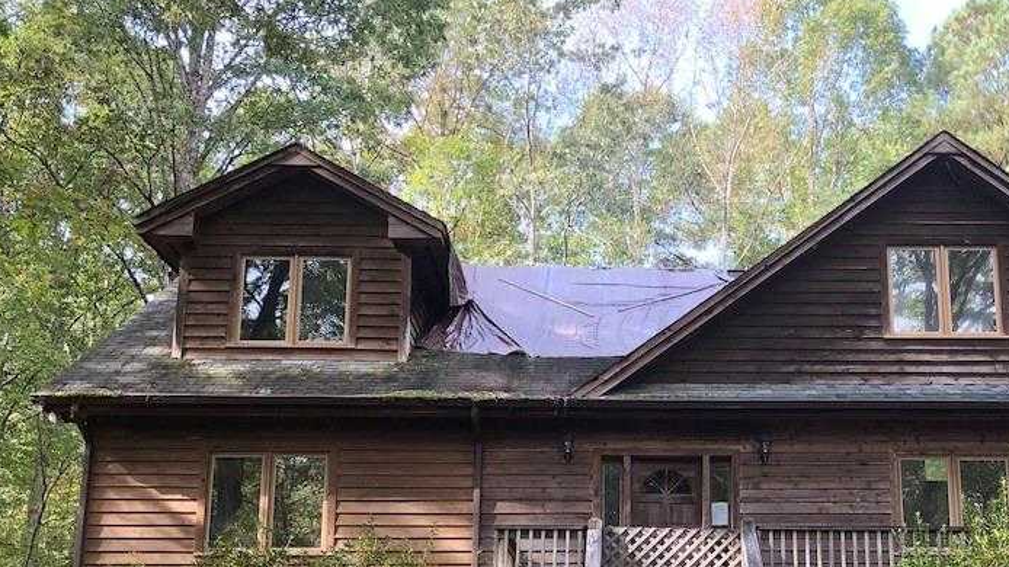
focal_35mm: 45
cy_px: 477
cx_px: 692
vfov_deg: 25.9
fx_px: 1204
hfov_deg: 44.6
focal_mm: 3.99
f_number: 1.8
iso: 40
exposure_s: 1/120
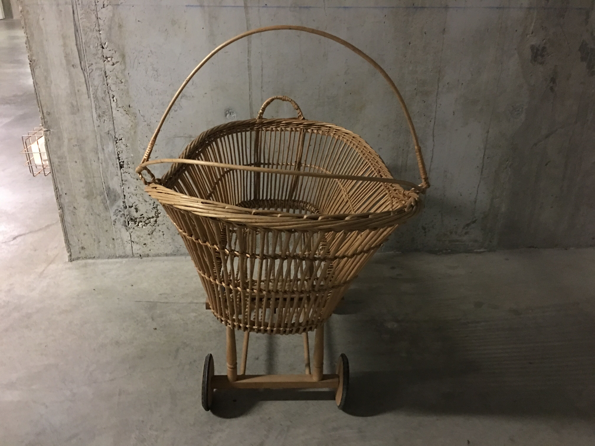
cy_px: 223
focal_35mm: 29
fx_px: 498
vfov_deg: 48.2
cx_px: 298
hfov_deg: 61.7
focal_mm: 4.15
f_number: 2.2
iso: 125
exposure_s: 1/4
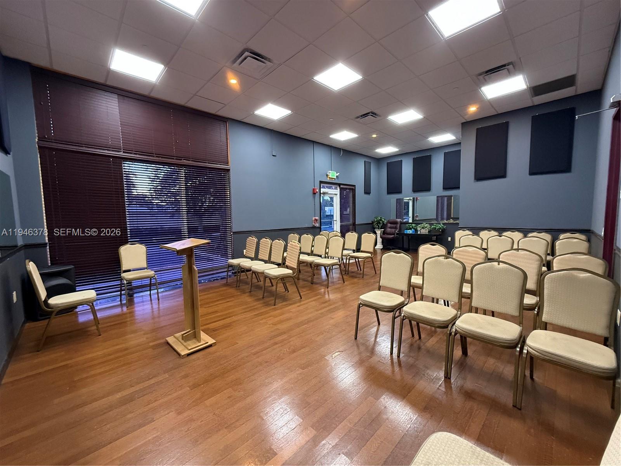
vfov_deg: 85.7
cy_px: 233
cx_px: 310
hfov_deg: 102.1
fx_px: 251
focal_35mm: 14
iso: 640
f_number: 2.2
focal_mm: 2.22
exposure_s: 1/120
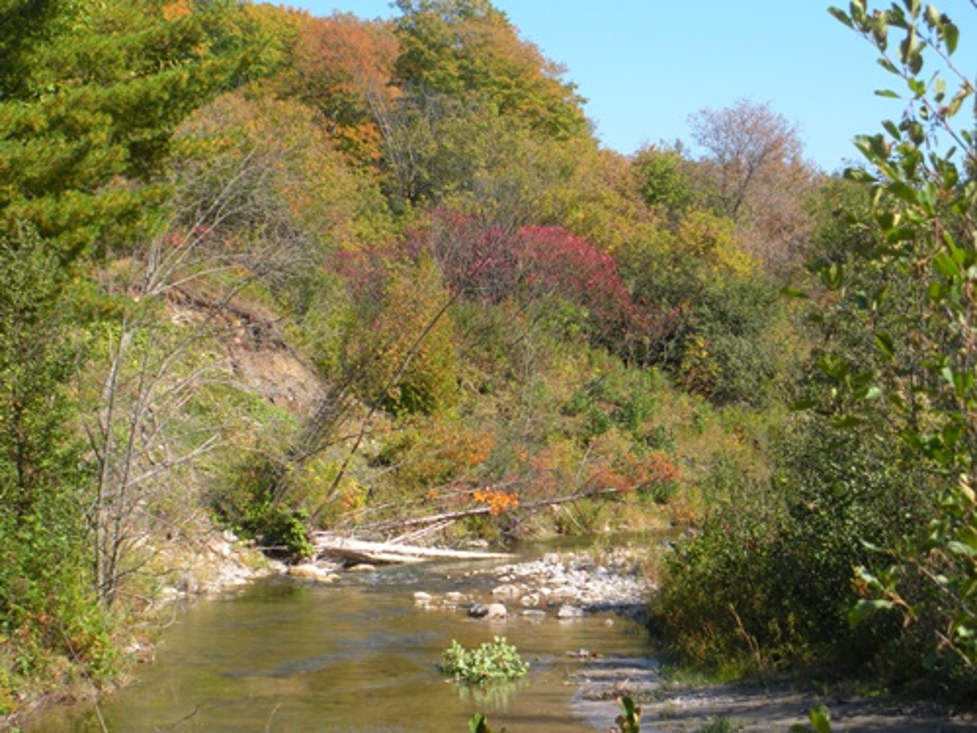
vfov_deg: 18.2
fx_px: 2286
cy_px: 366
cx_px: 488
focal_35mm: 81
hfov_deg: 24.1
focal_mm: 14.2
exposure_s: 1/208
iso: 64
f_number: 4.8
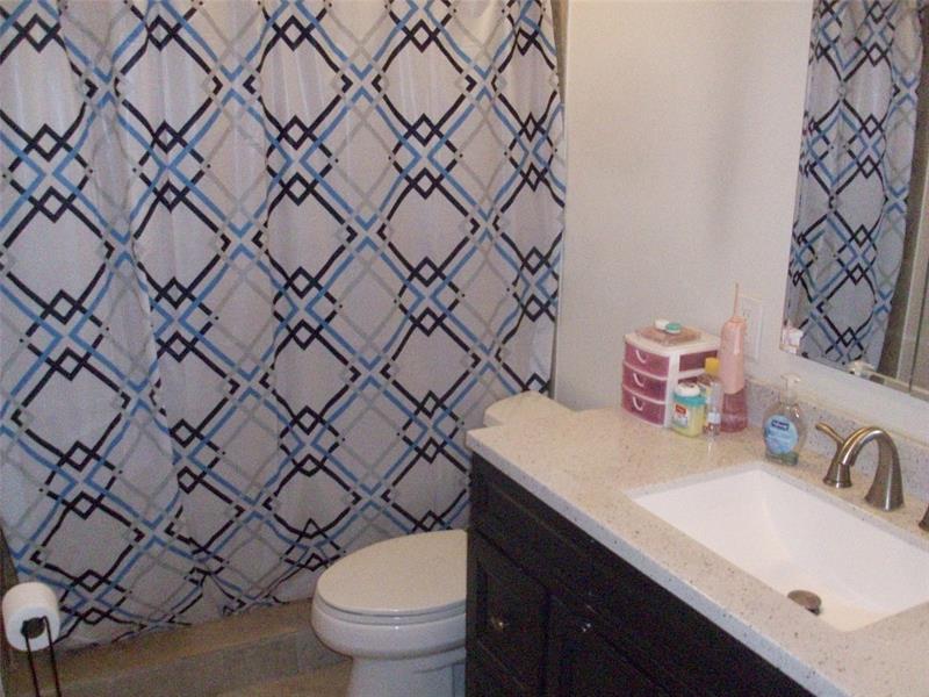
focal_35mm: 34
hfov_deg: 54.0
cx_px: 464
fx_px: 912
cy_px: 348
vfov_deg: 41.8
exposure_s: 1/64
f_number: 2.8
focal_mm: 5.7
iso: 800
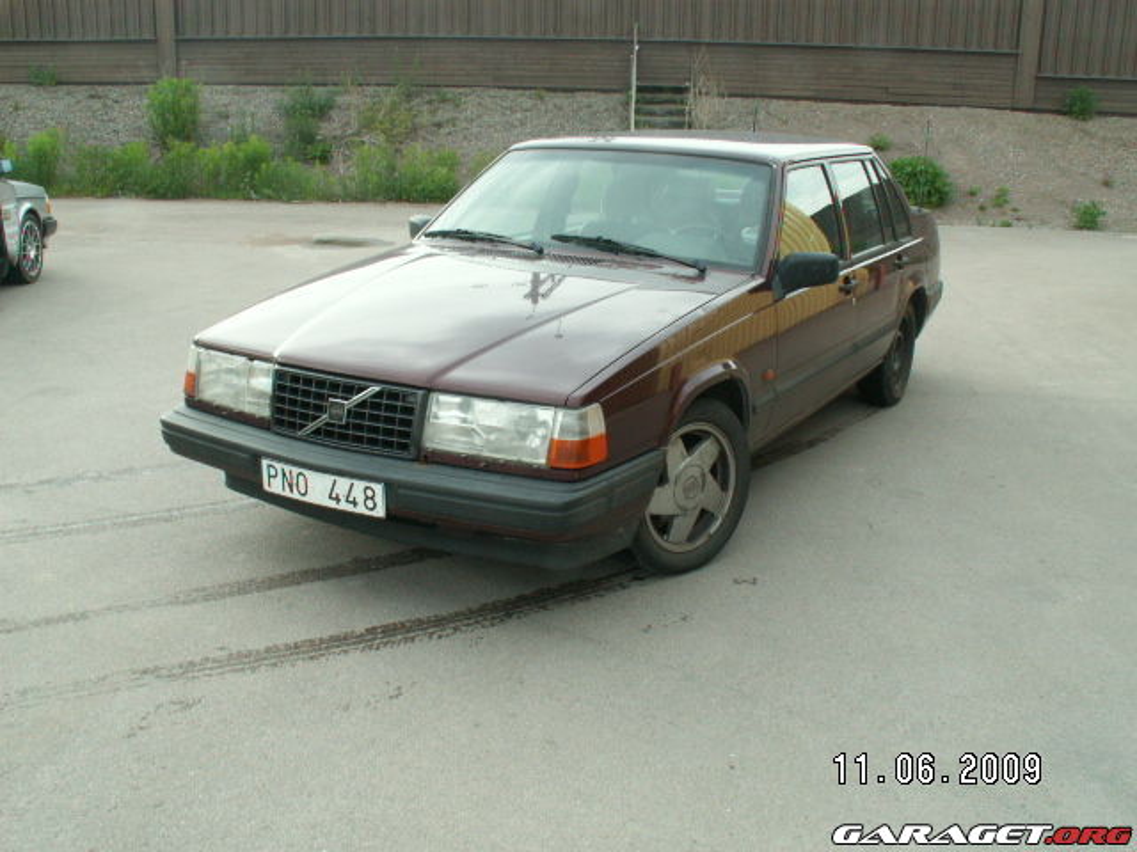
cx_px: 568
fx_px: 1150
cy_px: 426
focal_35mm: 35
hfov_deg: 52.6
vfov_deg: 40.7
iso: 50
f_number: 7.1
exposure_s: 1/25
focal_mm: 5.86
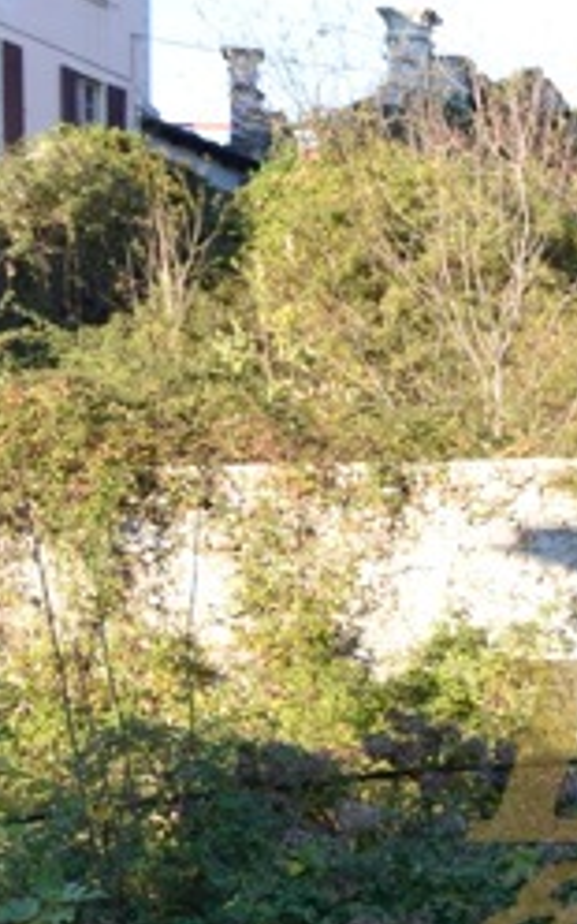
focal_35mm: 71
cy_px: 665
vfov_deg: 28.6
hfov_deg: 15.6
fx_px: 1786
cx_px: 1053
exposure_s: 1/125
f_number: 5.6
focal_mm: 18
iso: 160
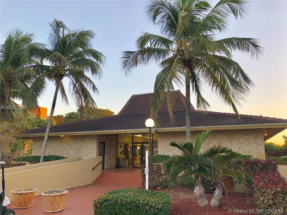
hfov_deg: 63.4
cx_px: 144
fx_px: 232
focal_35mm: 28
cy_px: 108
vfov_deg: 49.7
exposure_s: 1/120
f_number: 1.8
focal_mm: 4
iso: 25
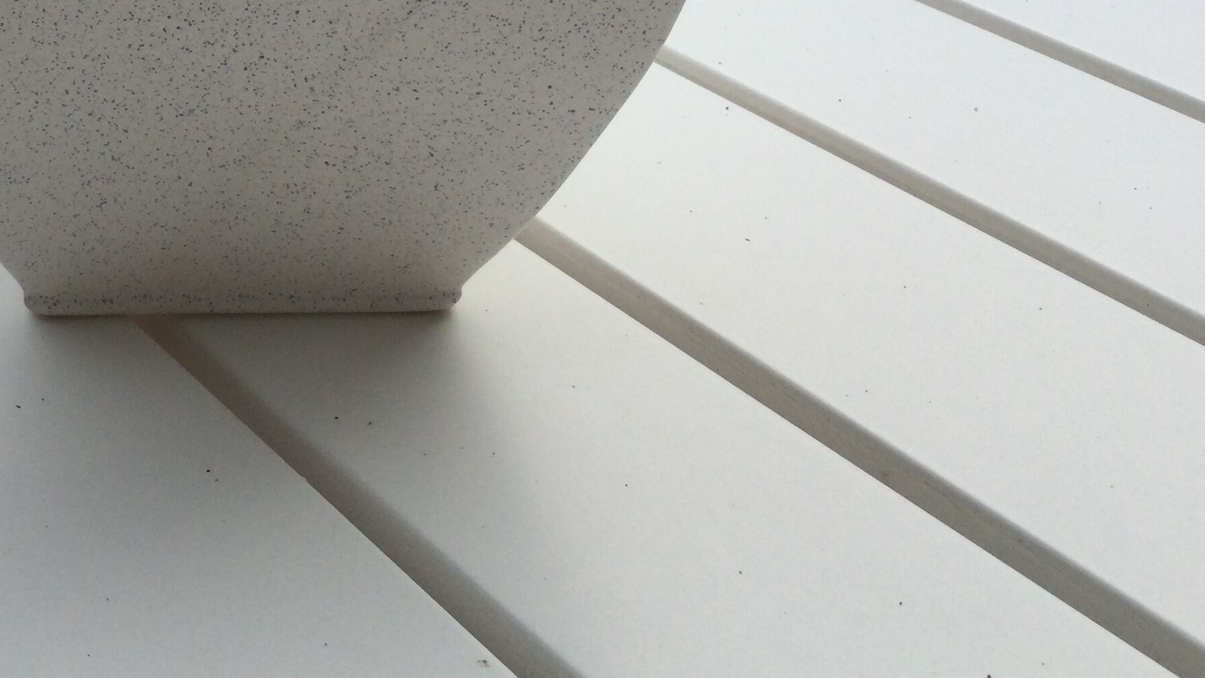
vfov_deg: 18.7
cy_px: -64
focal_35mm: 62
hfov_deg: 32.6
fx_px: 1981
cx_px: 188
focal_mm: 3.3
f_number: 2.4
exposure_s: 1/1314
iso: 25
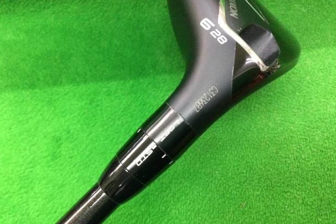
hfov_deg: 57.2
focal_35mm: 33
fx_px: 308
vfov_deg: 39.9
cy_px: 125
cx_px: 166
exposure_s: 1/30
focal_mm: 3.3
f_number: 2.4
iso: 200
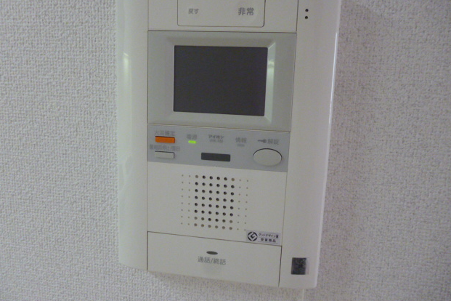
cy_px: 149
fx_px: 376
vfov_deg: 43.6
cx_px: 224
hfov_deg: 61.9
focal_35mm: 30
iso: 800
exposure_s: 1/50
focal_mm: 5
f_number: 3.1
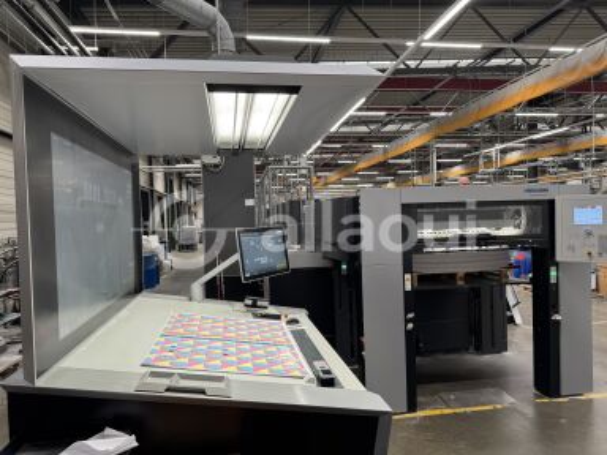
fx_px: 421
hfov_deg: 71.6
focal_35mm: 24
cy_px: 228
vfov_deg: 56.8
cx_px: 304
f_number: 1.78
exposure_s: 1/83
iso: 100
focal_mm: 6.76
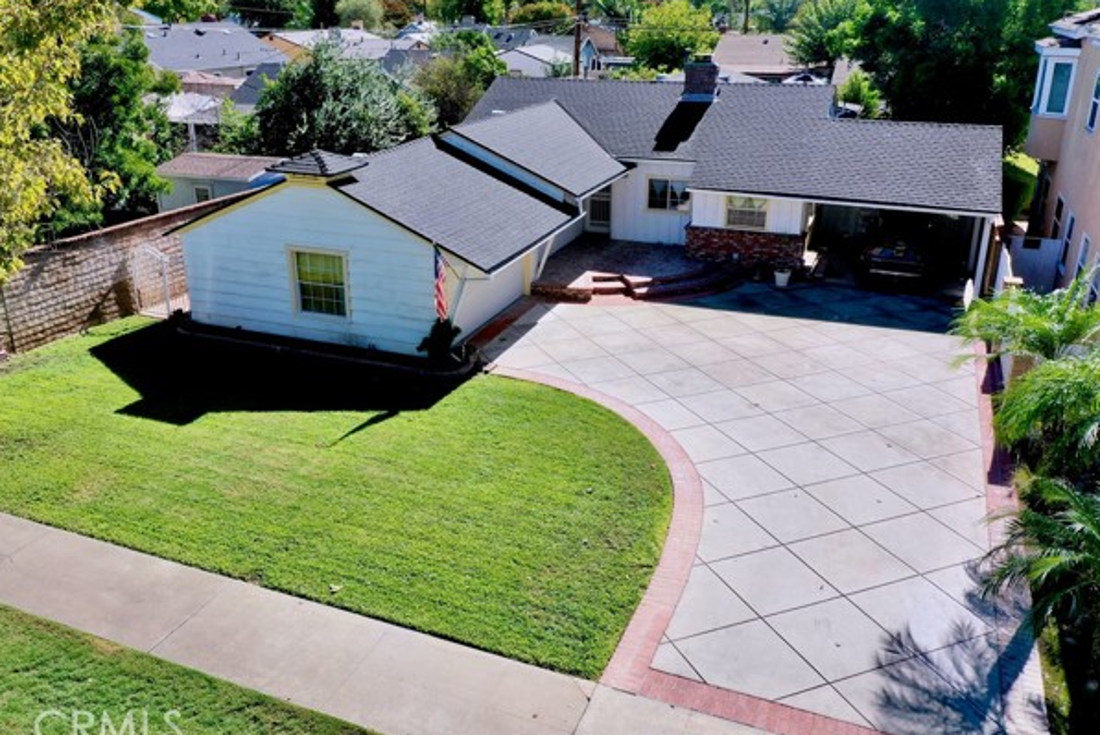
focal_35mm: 30
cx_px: 516
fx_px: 917
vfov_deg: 43.7
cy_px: 360
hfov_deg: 61.8
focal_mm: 10.26
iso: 100
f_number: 5.6
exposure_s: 1/500
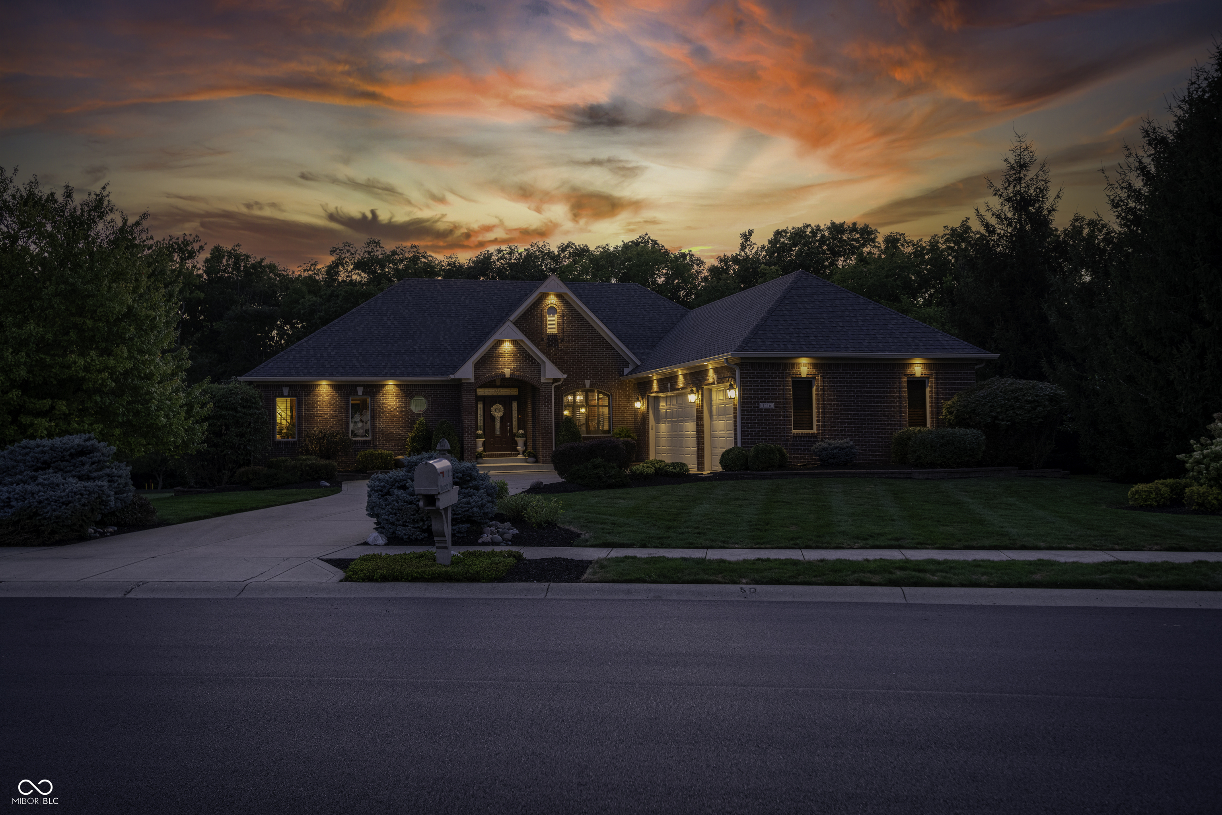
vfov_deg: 43.6
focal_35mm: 30
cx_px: 611
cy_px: 408
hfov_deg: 61.9
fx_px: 1018
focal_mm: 30
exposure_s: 1/13
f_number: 4
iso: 640
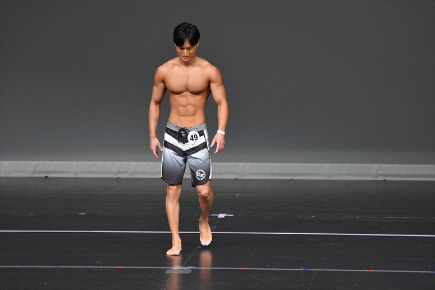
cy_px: 145
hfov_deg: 6.5
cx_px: 218
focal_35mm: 315
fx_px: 3804
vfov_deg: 4.4
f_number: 5.6
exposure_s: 1/400
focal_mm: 210
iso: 4000
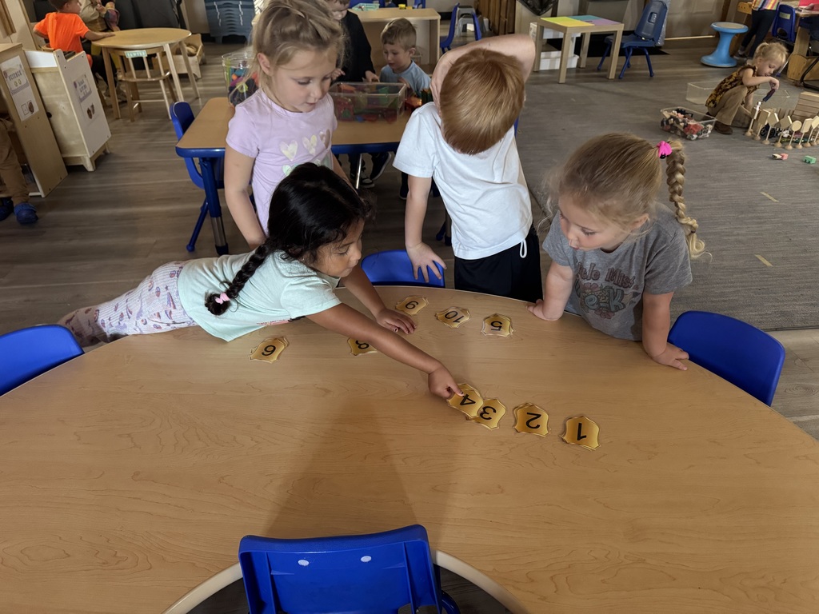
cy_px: 307
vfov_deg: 56.8
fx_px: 568
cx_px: 410
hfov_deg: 71.6
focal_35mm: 24
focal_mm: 6.76
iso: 400
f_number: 1.78
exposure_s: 1/60
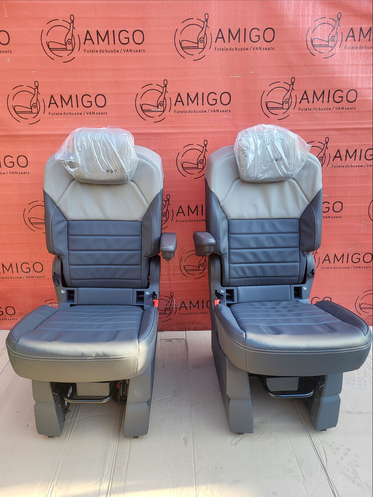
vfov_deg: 67.3
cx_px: 186
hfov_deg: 53.1
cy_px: 248
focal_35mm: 26
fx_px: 373
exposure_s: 1/100
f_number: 1.8
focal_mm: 5.4
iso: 50
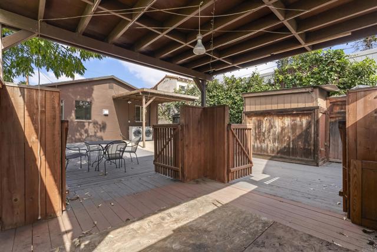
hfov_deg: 96.7
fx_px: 168
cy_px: 126
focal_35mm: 16
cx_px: 188
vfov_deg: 73.9
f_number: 8
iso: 500
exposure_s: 1/100
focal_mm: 16
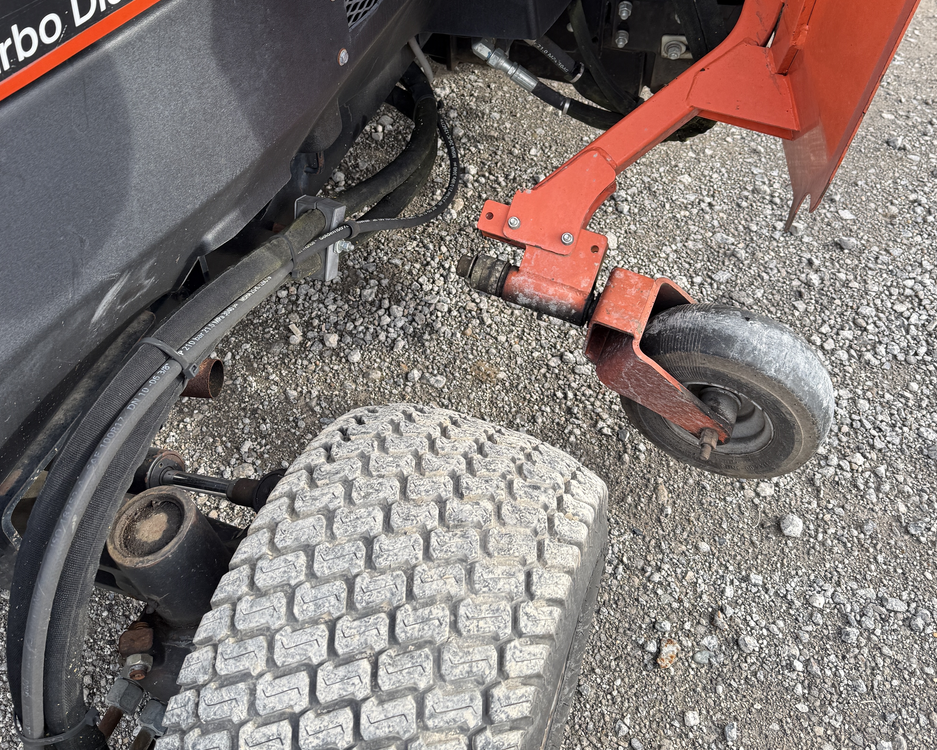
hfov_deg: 52.8
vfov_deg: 42.7
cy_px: 240
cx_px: 444
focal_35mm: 34
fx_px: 943
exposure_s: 1/617
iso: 80
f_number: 1.78
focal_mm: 6.76
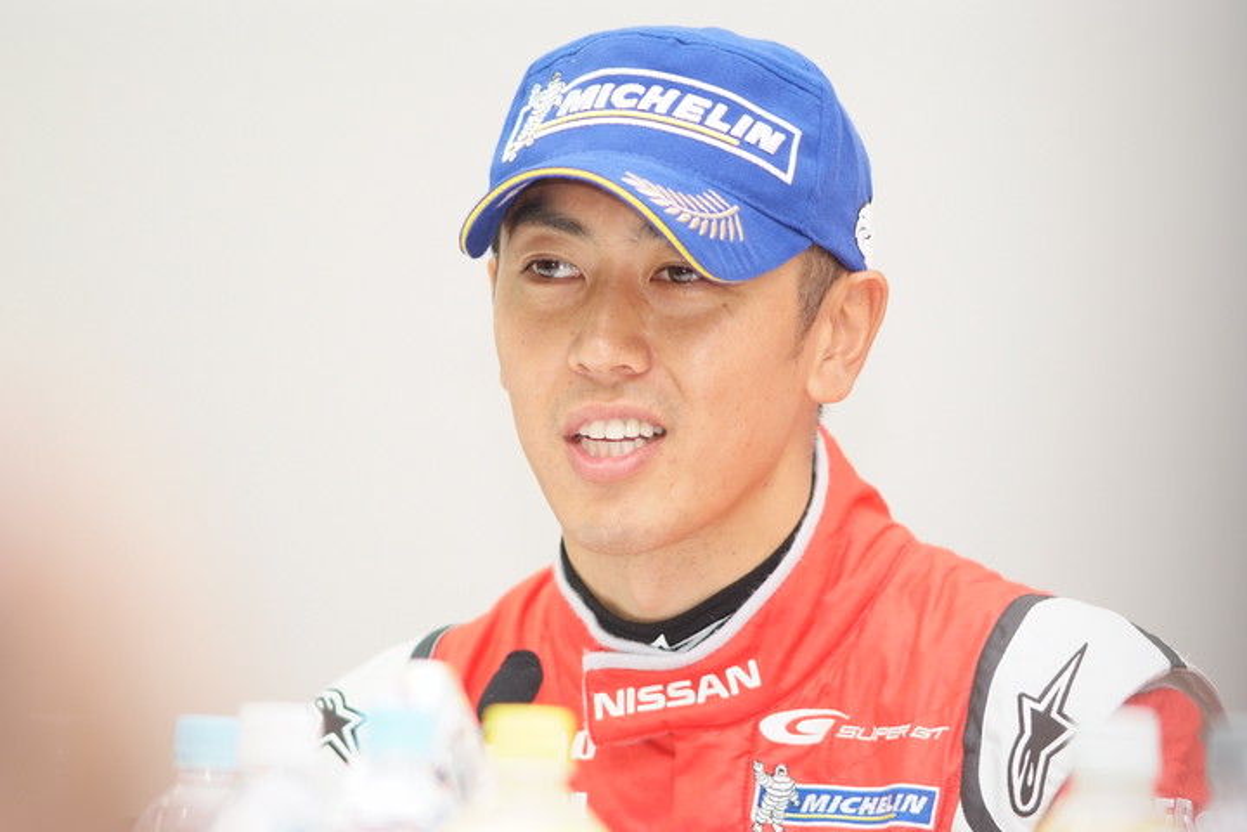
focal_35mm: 270
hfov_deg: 7.6
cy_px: 416
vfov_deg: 5.1
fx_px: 9352
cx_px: 624
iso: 400
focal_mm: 180
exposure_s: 1/125
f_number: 2.8
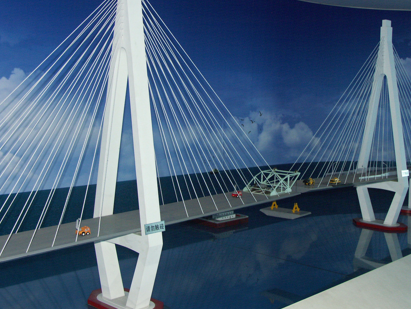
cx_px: 229
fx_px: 511
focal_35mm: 43
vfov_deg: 33.6
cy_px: 135
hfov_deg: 43.8
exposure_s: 1/50
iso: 200
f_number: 2.8
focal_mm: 8.46
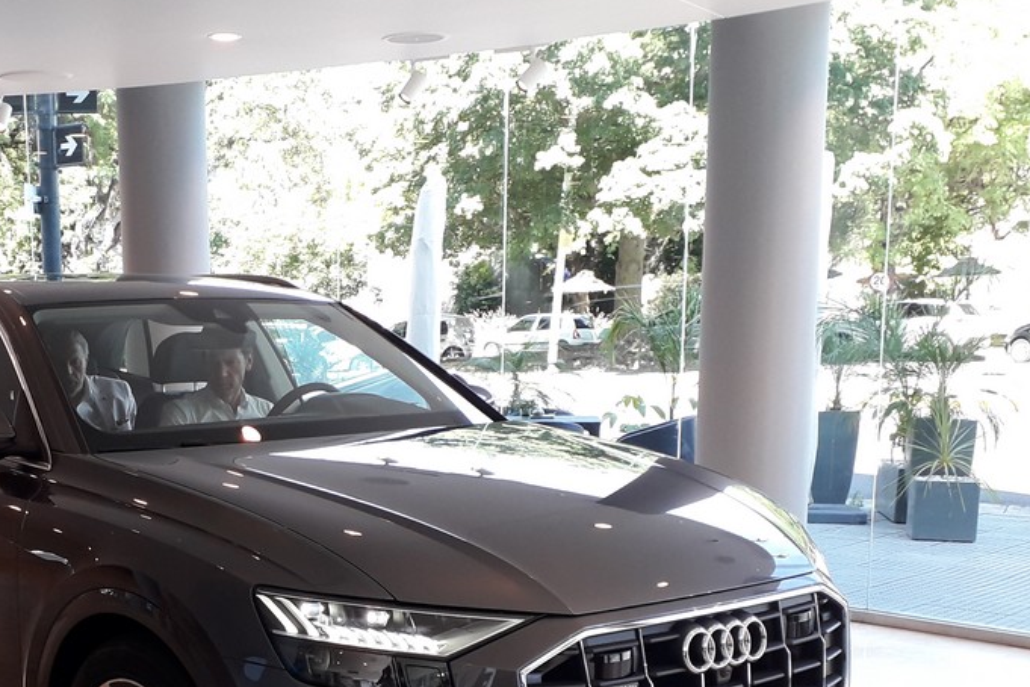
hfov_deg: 42.9
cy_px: 570
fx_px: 1259
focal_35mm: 44
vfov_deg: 29.7
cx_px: 243
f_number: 1.9
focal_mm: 3.6
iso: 64
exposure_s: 1/100
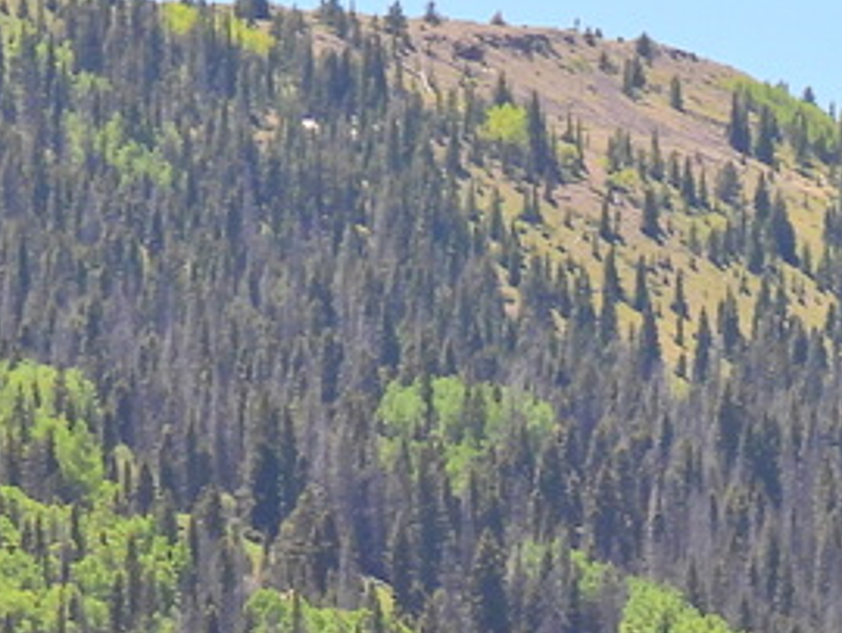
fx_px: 13268
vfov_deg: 2.7
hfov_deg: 3.6
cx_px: 577
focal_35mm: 545
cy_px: 1307
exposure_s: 1/500
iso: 100
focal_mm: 20.5
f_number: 4
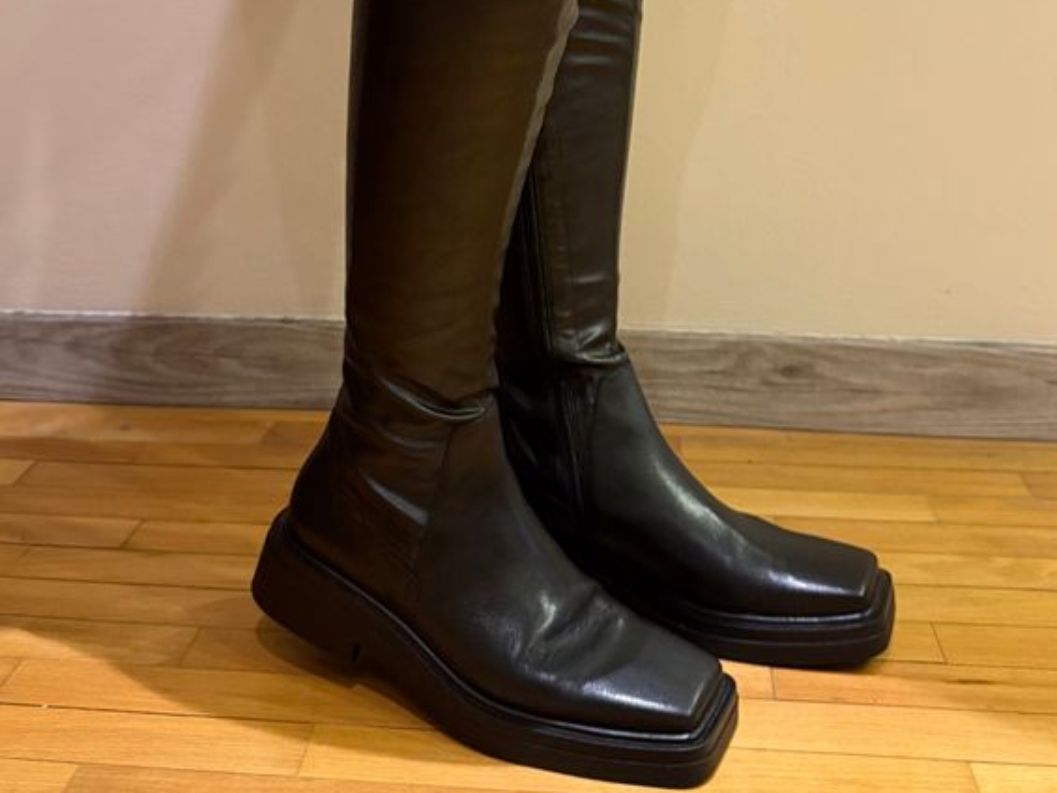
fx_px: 1038
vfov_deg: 39.3
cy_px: 107
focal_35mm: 34
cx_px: 531
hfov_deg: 53.9
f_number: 1.78
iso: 800
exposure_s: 1/46
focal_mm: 6.76
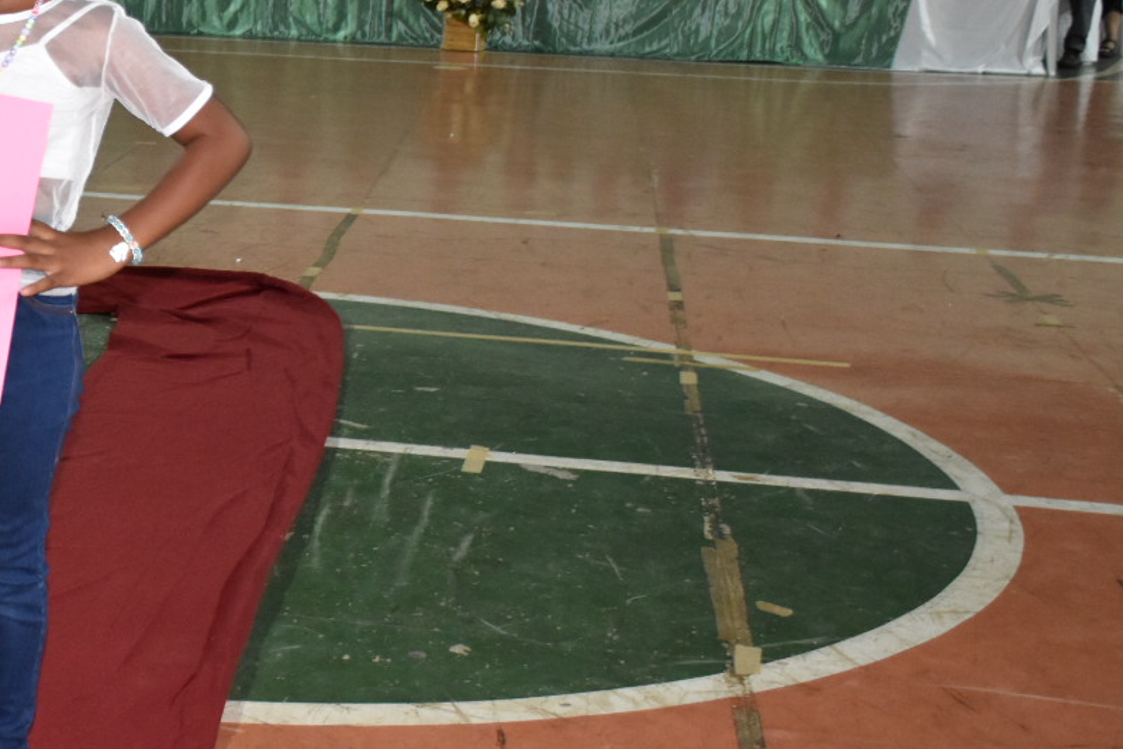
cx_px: 35
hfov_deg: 27.4
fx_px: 2184
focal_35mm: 70
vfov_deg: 19.5
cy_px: 351
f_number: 3.8
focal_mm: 23
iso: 2000
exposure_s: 1/100
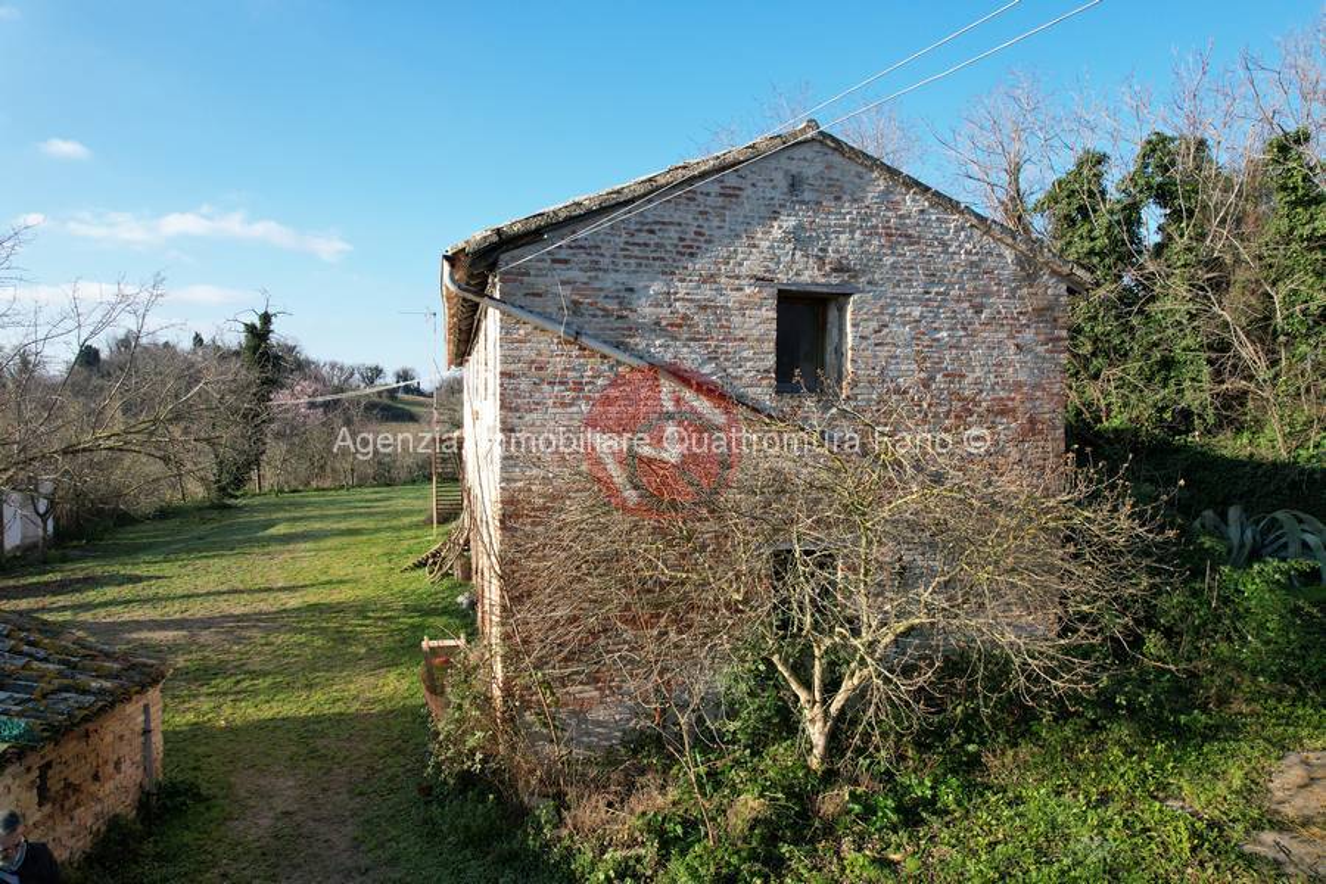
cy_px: 442
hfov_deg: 78.6
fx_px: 810
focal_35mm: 22
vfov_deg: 57.2
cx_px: 663
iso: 100
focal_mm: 8.38
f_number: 2.8
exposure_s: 1/725
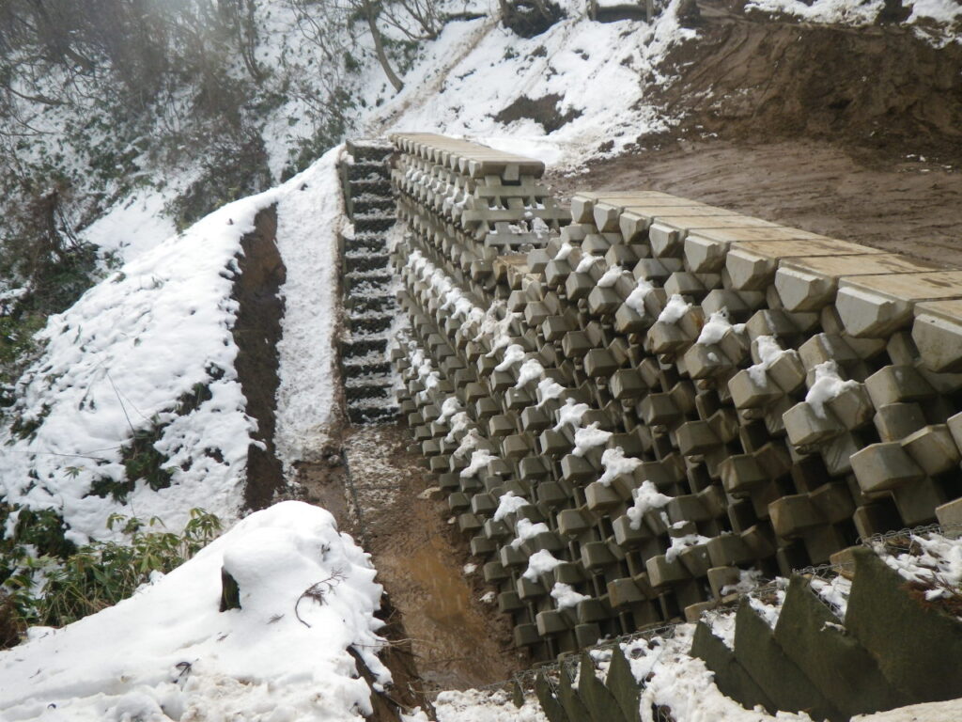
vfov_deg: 49.7
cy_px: 361
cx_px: 481
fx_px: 778
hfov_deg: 63.4
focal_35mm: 28
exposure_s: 1/200
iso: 80
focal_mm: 5
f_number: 3.5
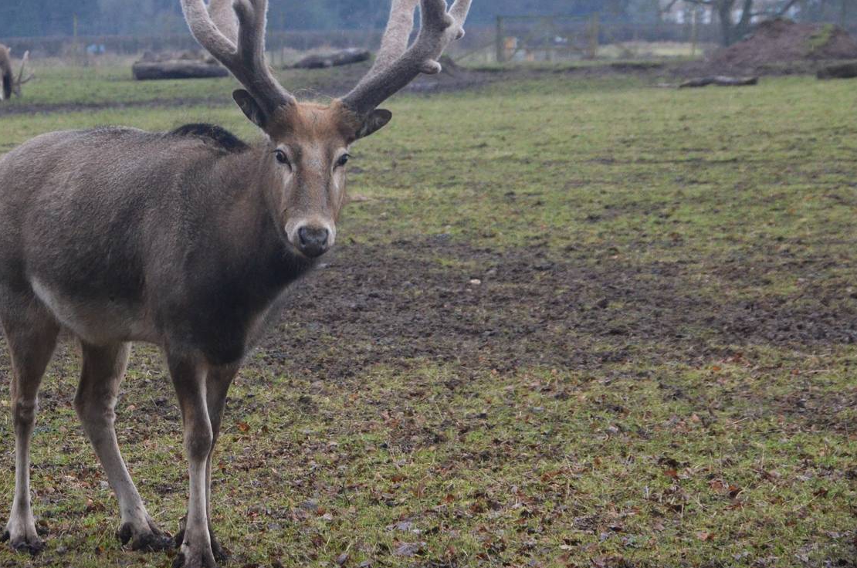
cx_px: 281
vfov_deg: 7.4
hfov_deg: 11.2
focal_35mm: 184
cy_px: 223
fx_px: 4366
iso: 2500
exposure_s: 1/400
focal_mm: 85
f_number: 5.3
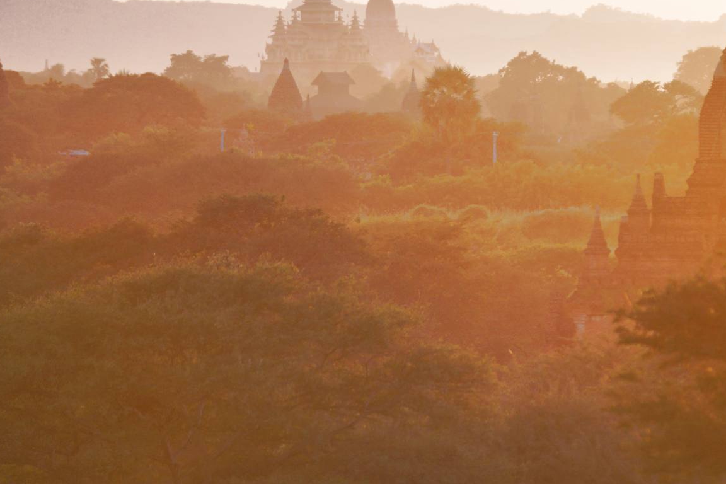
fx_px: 10083
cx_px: 550
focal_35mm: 500
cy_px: 203
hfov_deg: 4.1
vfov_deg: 2.7
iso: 250
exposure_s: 1/320
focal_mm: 300
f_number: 5.6
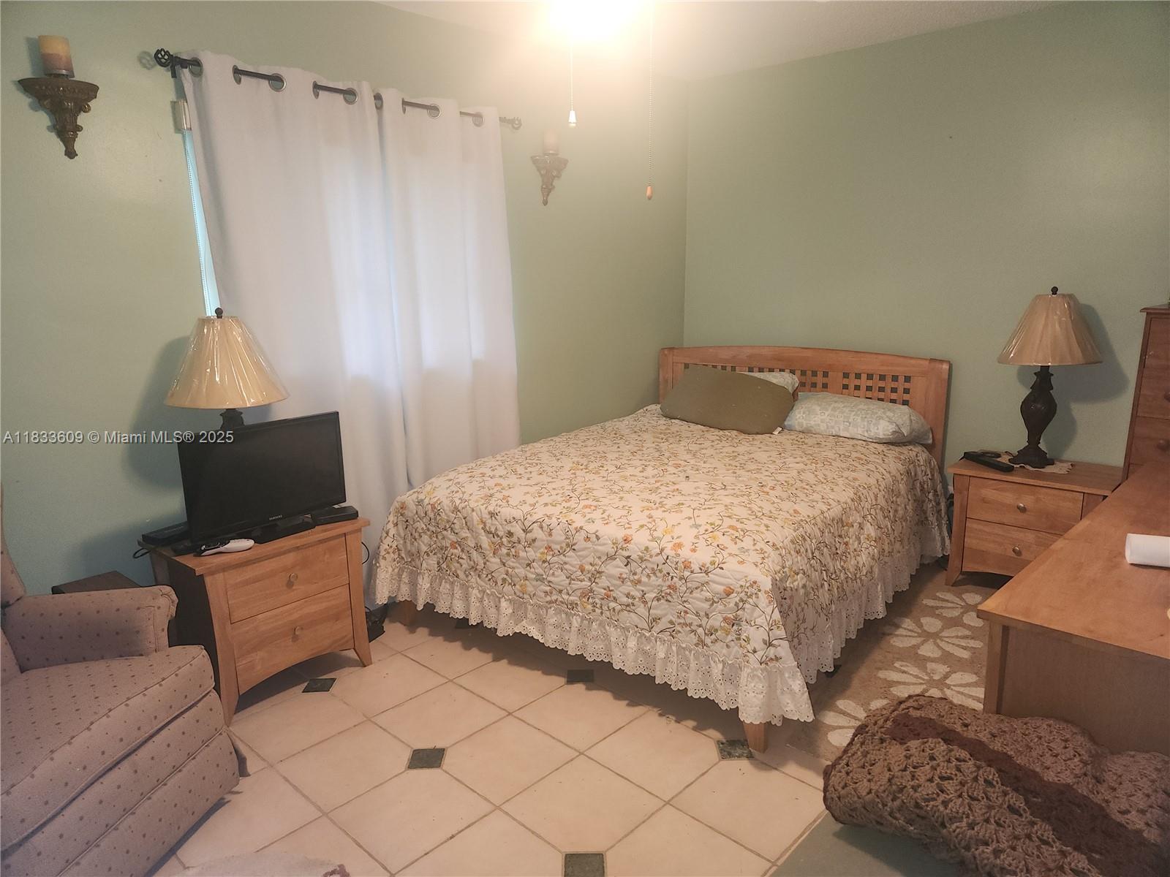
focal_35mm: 23
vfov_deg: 58.9
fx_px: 777
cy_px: 438
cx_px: 585
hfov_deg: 73.9
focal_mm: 5.4
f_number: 1.8
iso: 100
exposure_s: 1/30
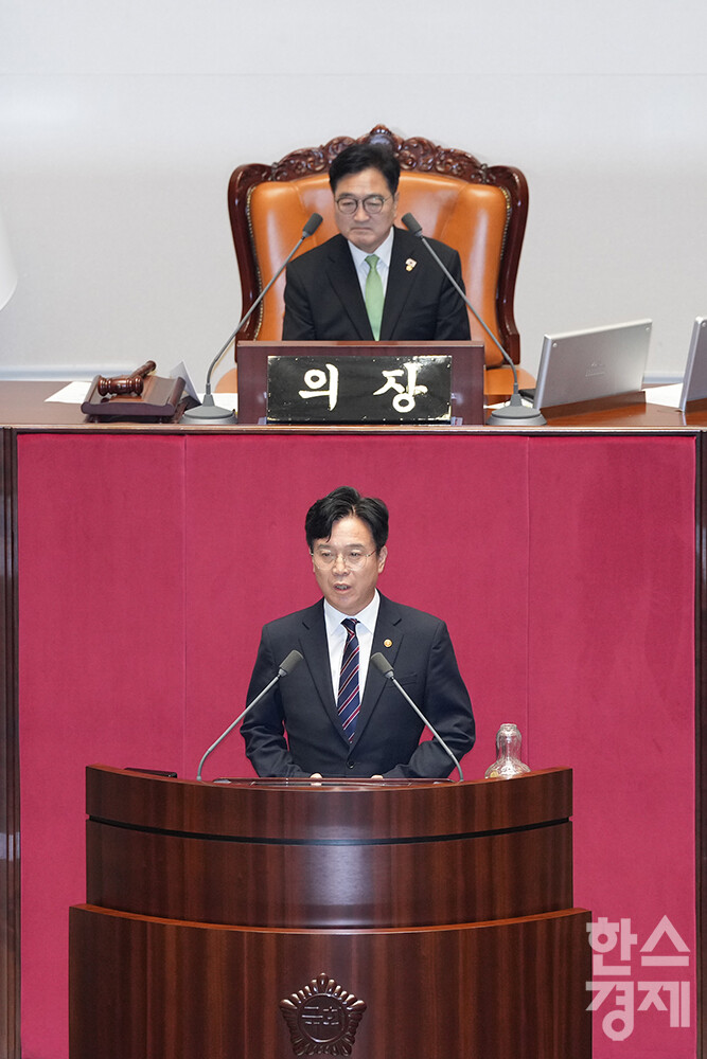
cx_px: 354
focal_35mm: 200
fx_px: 5889
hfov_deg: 6.9
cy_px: 530
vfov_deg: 10.3
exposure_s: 1/125
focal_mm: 200
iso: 2500
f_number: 4
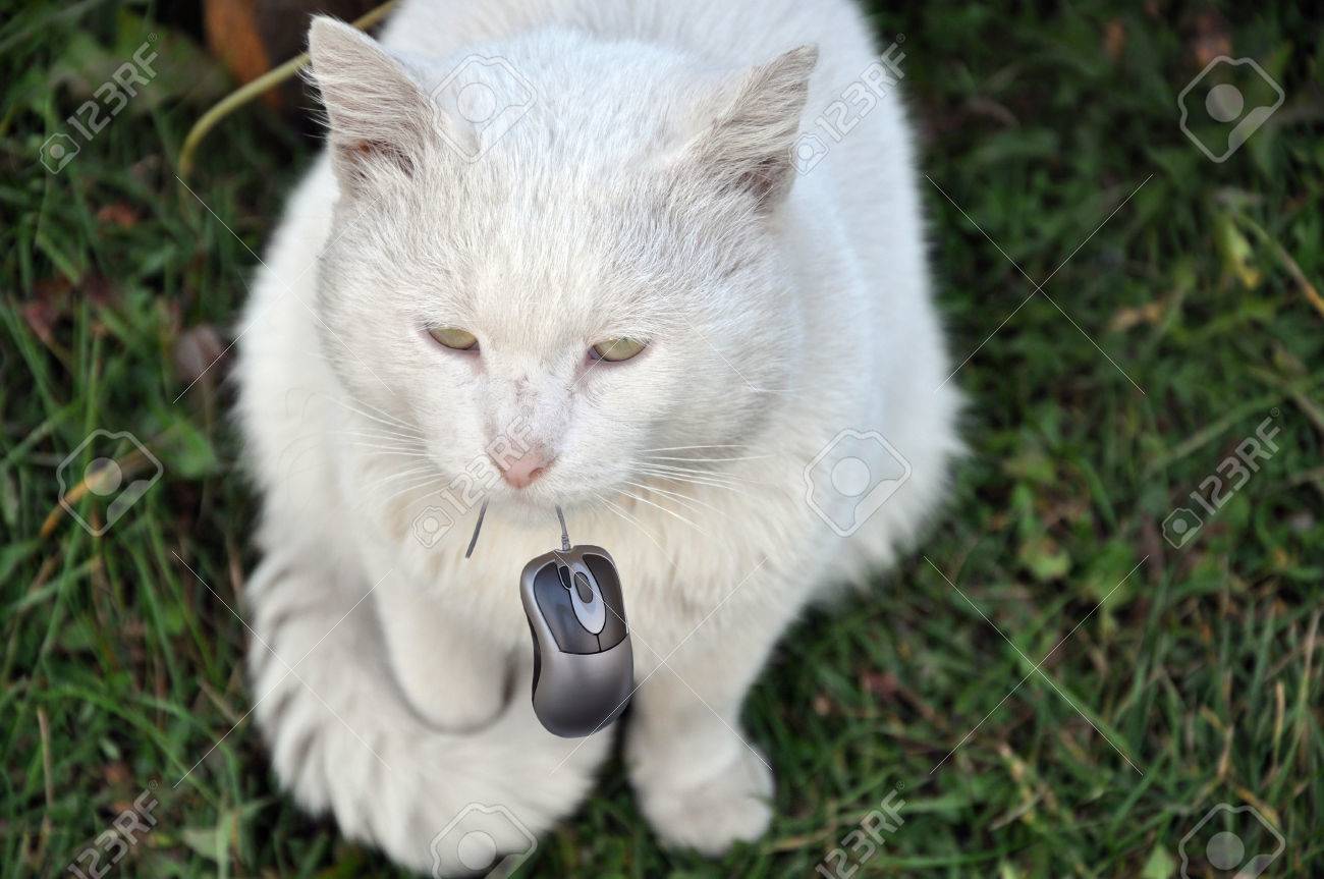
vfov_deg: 10.1
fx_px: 4958
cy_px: 440
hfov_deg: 15.2
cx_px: 662
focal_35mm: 135
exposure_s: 1/250
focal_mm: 90
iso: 640
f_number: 5.6
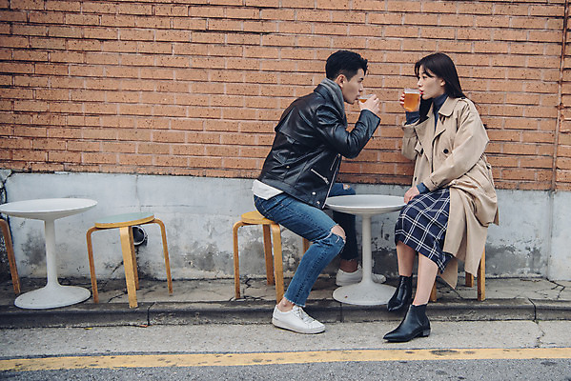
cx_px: 286
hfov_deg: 50.7
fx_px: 603
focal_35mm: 38
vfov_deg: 35.1
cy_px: 190
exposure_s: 1/80
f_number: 3.5
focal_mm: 38
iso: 640
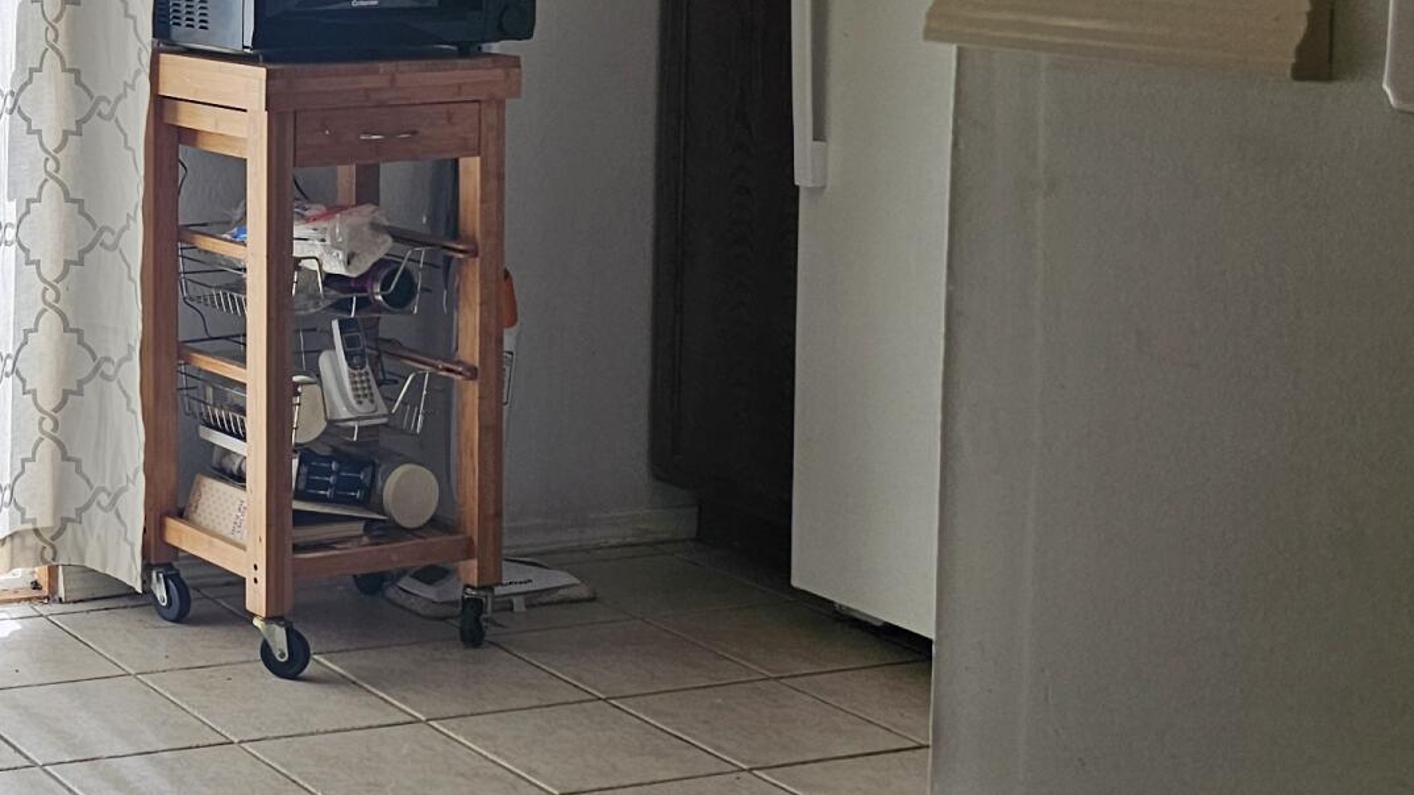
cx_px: -300
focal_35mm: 70
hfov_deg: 26.6
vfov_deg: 16.9
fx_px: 2624
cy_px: 5
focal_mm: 6.3
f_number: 1.7
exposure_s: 1/120
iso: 20
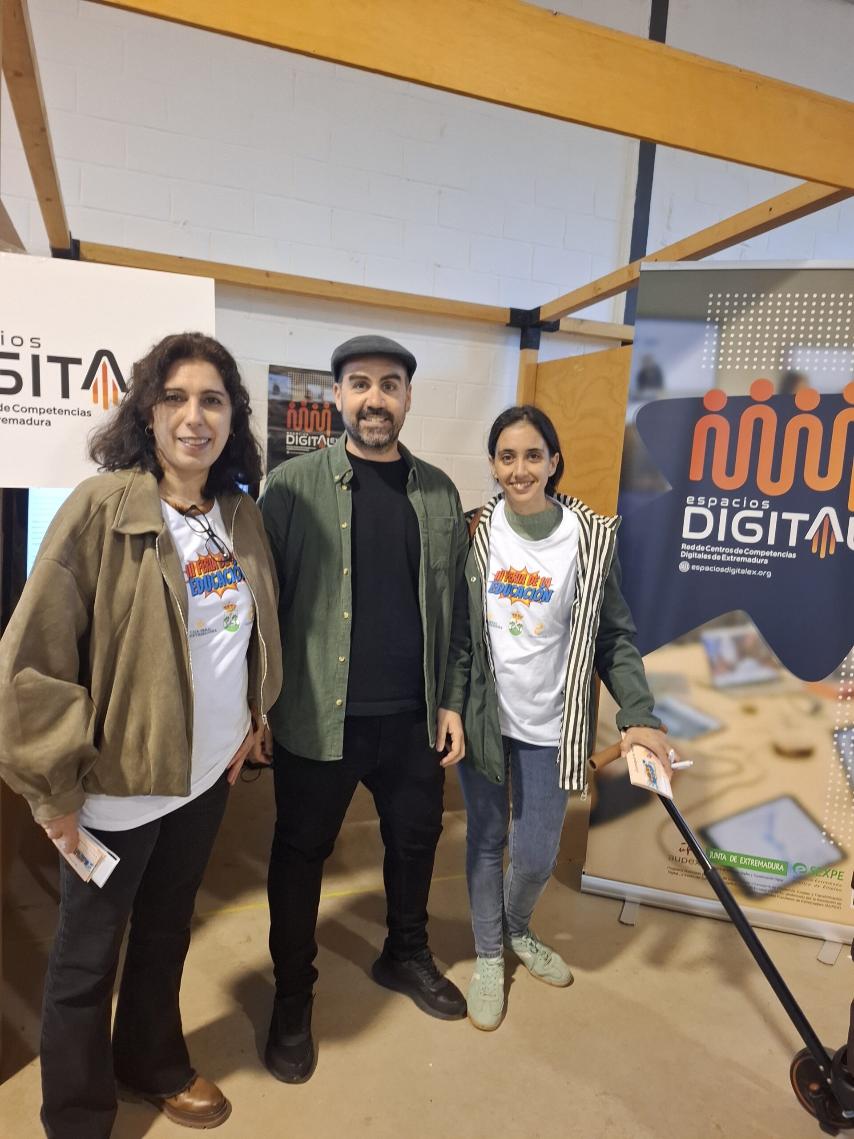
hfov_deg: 58.9
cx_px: 427
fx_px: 757
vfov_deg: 73.9
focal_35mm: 23
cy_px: 570
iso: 250
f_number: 1.8
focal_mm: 5.54
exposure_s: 1/33
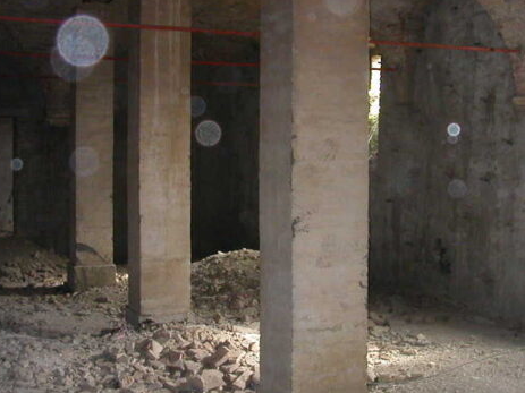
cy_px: 166
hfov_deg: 34.1
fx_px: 849
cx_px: 344
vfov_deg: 26.1
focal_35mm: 56
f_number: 2.7
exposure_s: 1/59.9
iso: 200
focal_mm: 5.6
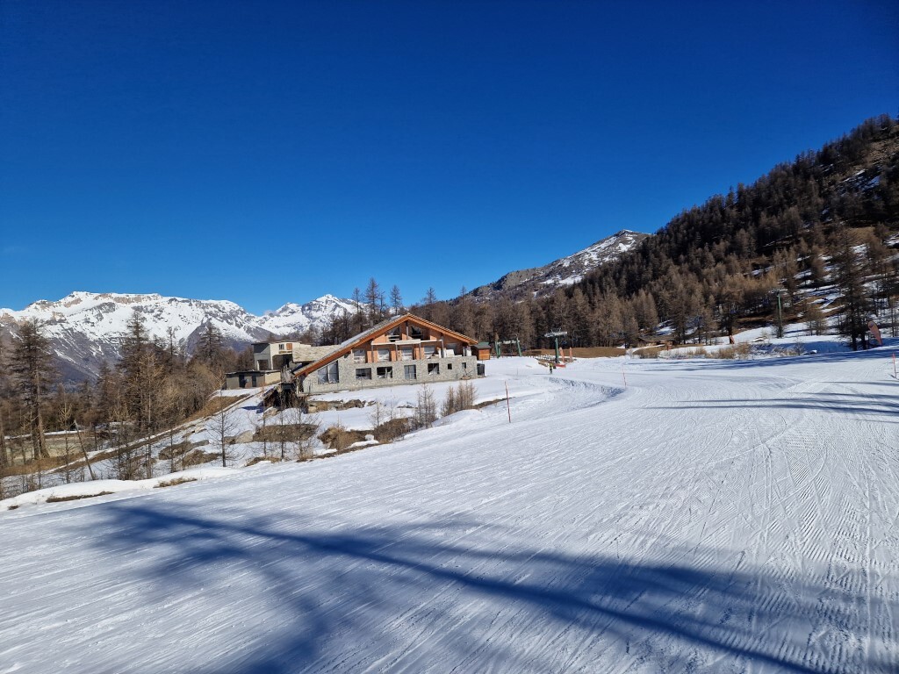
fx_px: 597
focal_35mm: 23
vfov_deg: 58.9
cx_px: 450
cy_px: 337
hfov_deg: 73.9
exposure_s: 1/4056
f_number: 1.8
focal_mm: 5.4
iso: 50
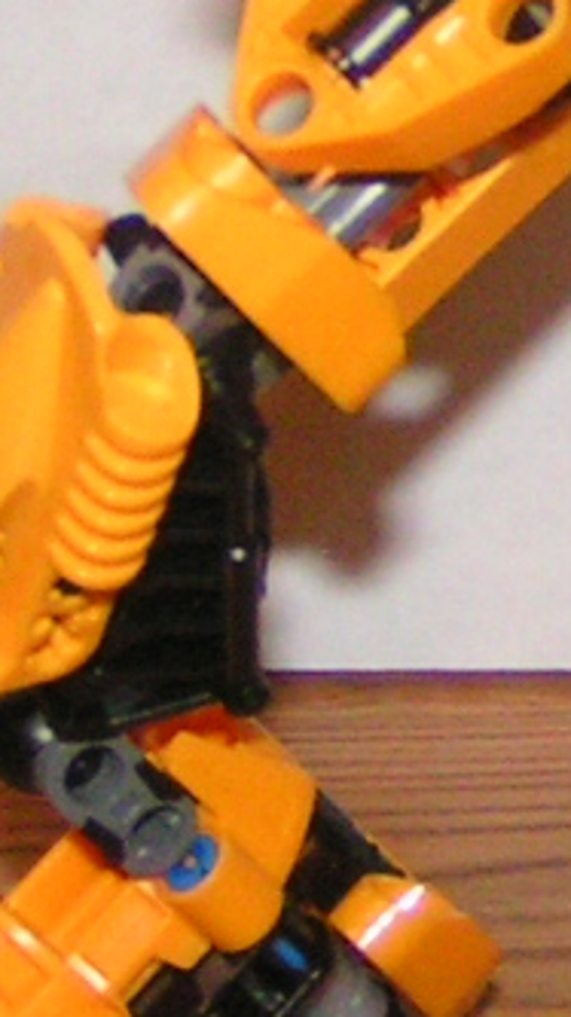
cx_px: 629
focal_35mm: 199
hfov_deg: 6.1
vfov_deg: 10.6
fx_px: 5363
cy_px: -217
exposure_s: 1/40
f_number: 2.8
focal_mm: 5.8
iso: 200
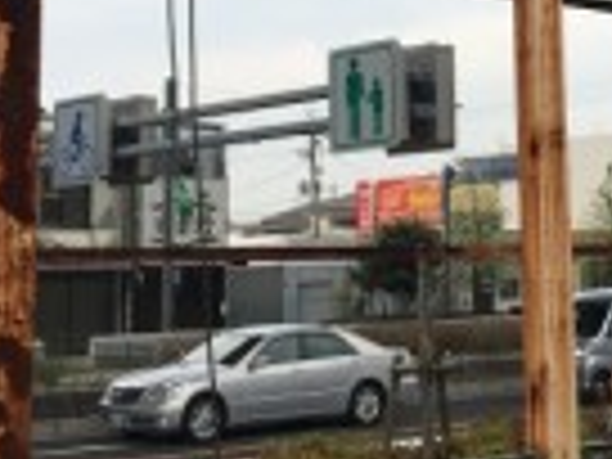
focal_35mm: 92
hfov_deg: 21.0
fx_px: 1627
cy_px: 7
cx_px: 508
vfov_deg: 15.8
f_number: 2.2
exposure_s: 1/1261
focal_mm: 4.15
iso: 25
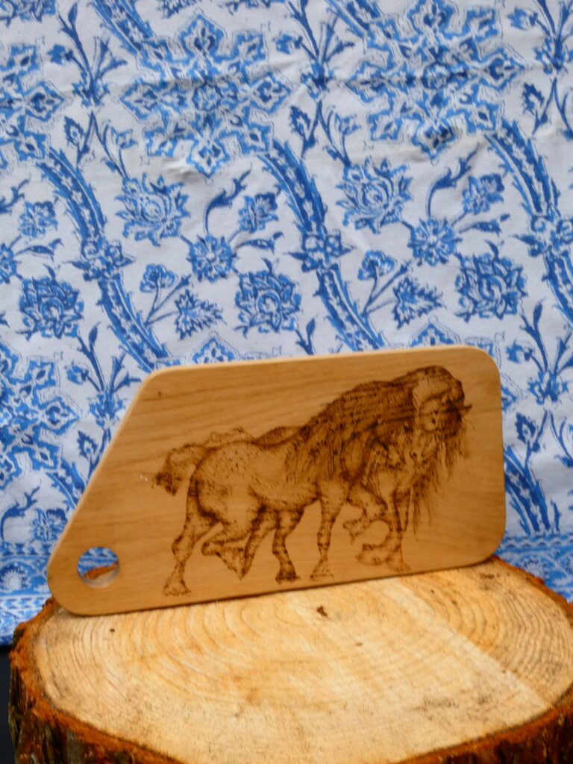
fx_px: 1015
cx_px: 286
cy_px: 382
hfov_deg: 31.5
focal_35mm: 46
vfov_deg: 41.2
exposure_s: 1/80
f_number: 8
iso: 160
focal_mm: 8.2
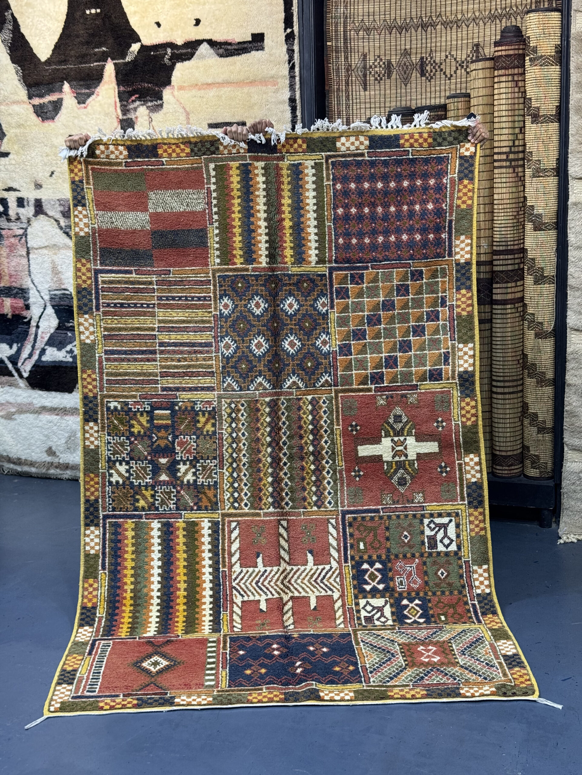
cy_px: 388
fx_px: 1076
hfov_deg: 30.3
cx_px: 291
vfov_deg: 39.7
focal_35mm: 48
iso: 160
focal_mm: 6.76
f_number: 1.78
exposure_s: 1/50
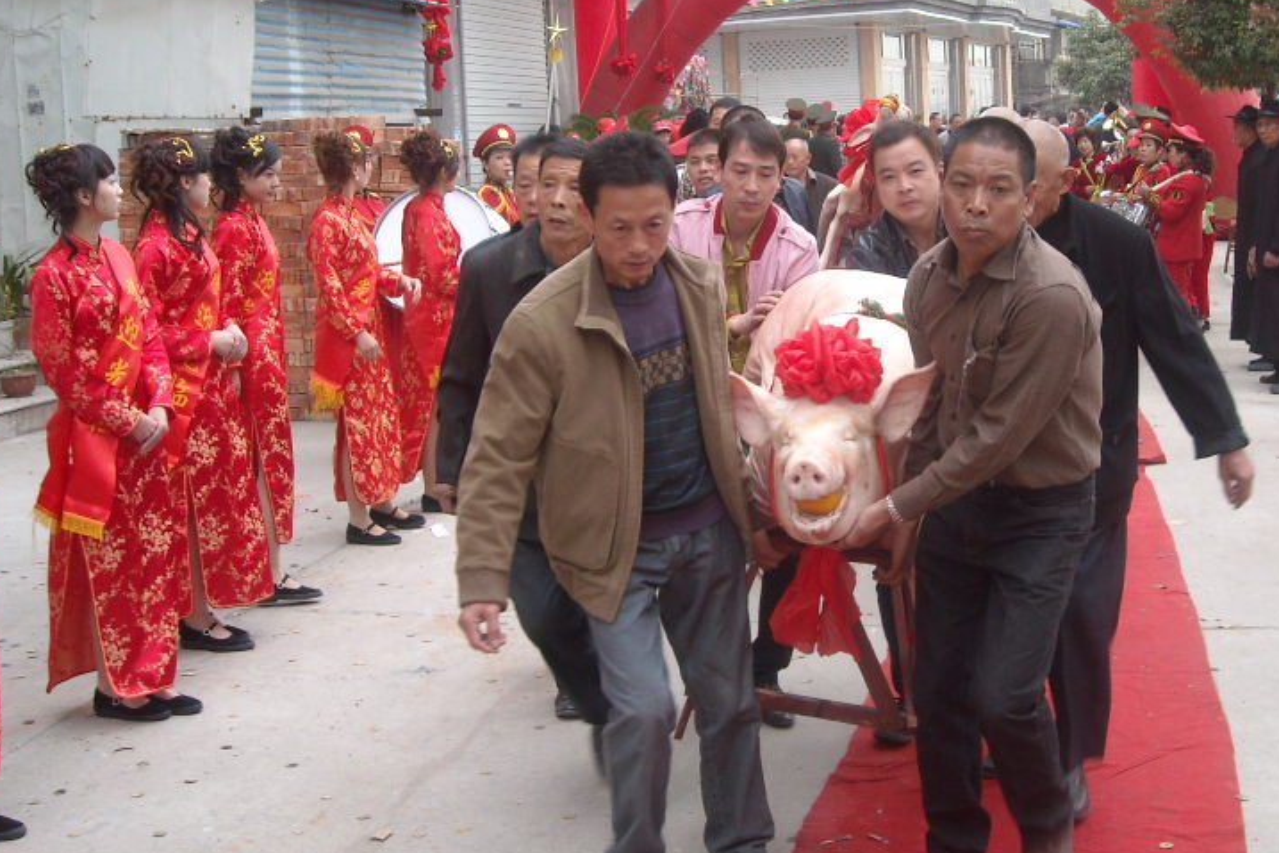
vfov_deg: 26.0
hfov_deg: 37.9
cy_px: 352
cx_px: 831
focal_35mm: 52
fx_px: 1847
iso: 91
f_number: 2.8
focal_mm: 5.7
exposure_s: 1/60
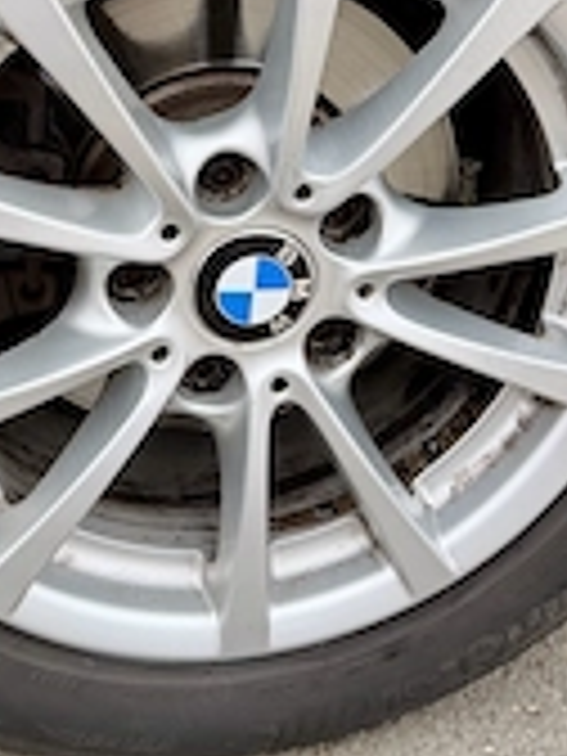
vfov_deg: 32.9
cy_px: 162
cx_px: 248
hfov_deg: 25.6
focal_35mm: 57
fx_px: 1245
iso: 80
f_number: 1.78
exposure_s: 1/401
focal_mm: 6.76
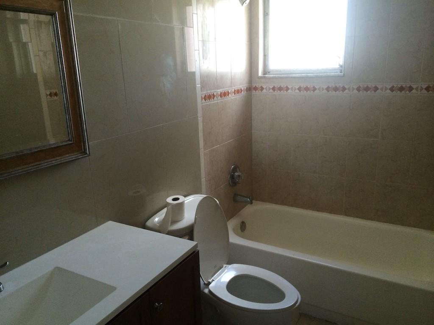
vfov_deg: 46.8
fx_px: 376
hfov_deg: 60.0
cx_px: 217
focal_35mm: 30
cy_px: 162
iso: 160
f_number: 2.2
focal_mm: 4.12
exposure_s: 1/30
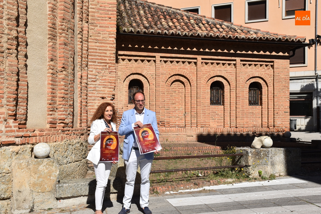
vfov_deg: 29.9
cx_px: 160
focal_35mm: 45
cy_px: 107
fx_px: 402
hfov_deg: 43.6
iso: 200
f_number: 10
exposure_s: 1/400
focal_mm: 30
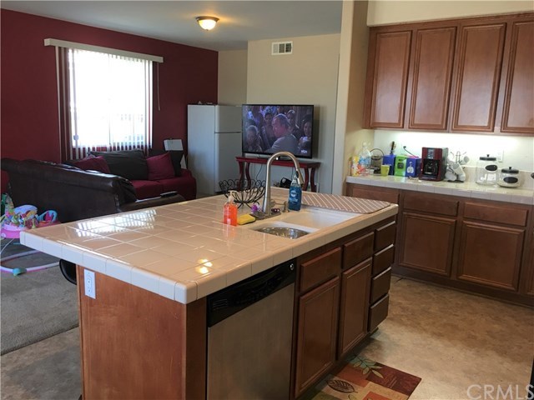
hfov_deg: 61.7
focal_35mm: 29
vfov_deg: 48.2
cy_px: 200
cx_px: 267
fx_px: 447
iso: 25
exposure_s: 1/15
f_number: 2.2
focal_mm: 4.15
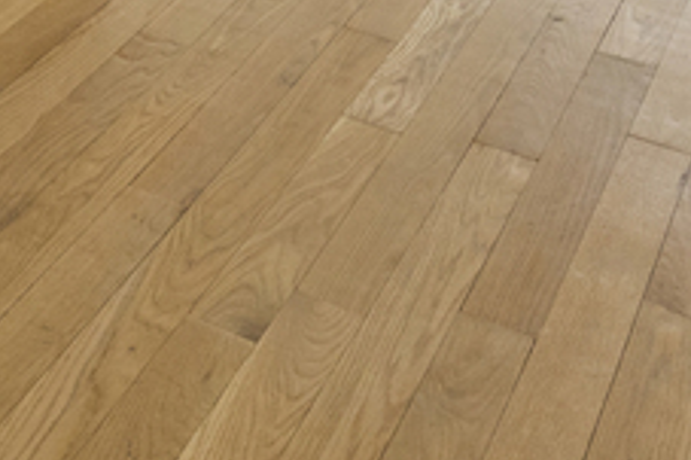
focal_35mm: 74
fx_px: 1419
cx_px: 140
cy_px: -640
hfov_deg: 26.9
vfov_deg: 13.5
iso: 250
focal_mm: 14
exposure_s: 3
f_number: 9
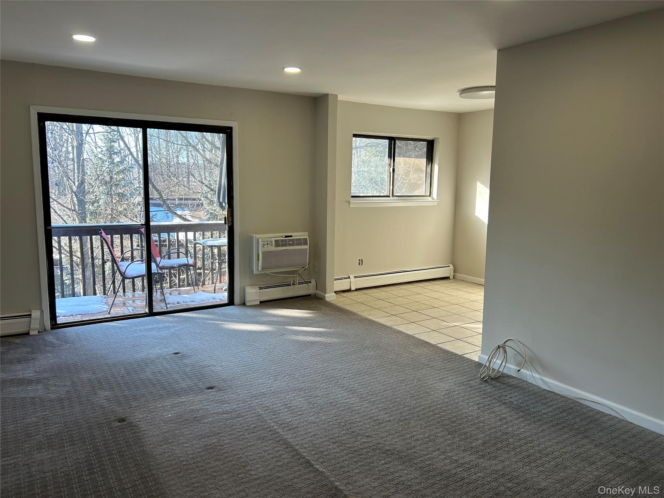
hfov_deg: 67.3
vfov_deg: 53.1
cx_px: 332
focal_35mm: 26
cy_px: 249
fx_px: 499
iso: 32
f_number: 1.5
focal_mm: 5.7
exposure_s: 1/145
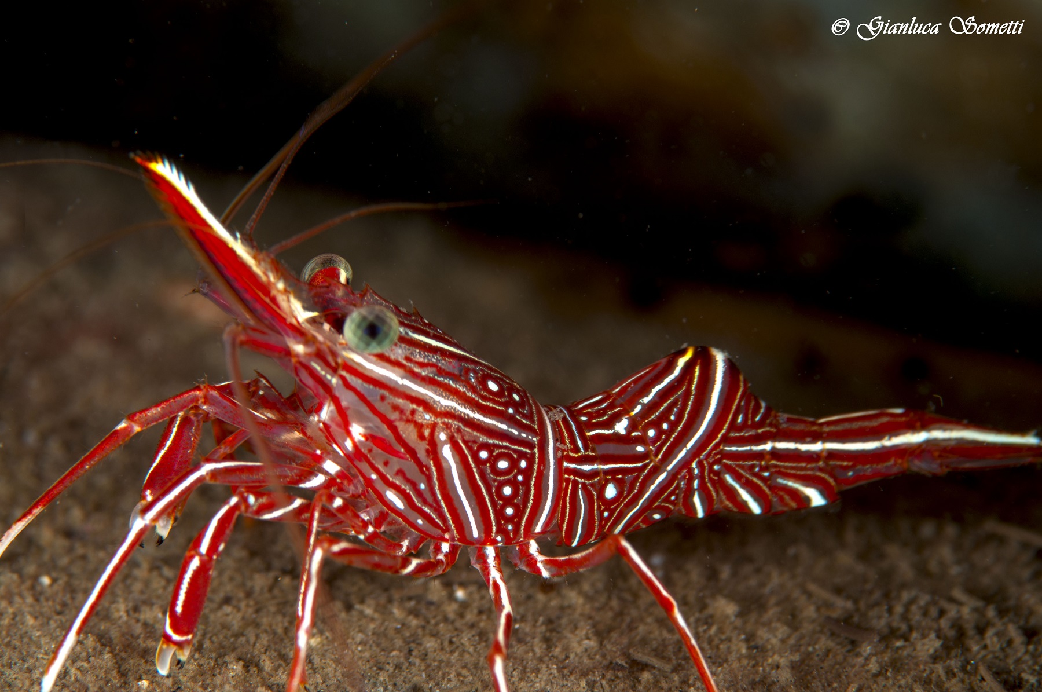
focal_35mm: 158
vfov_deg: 8.7
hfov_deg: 13.1
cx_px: 521
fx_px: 4553
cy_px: 346
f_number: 11
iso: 100
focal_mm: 105
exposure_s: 1/160
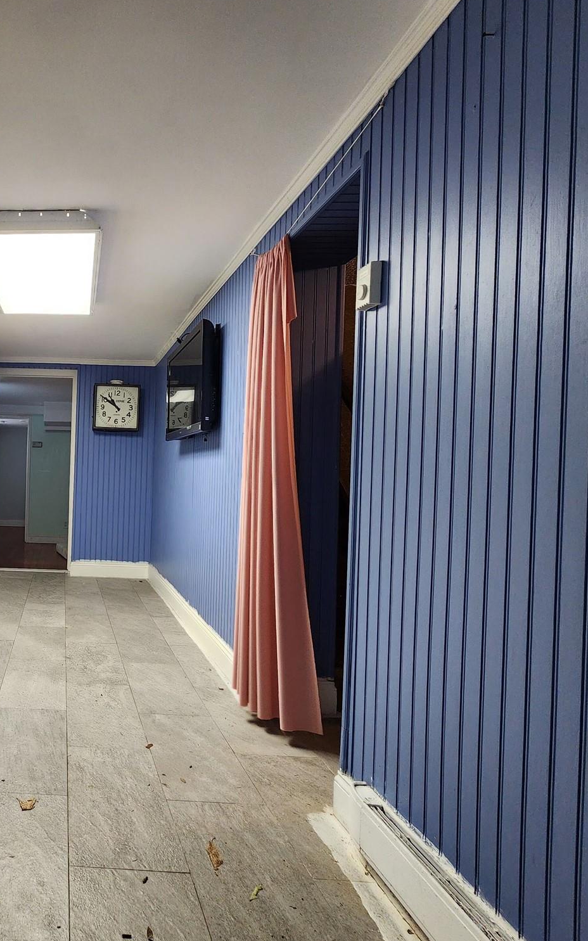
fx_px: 487
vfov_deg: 88.0
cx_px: 43
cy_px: 478
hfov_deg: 53.3
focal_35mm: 19
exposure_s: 1/50
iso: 160
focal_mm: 2.2
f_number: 2.2
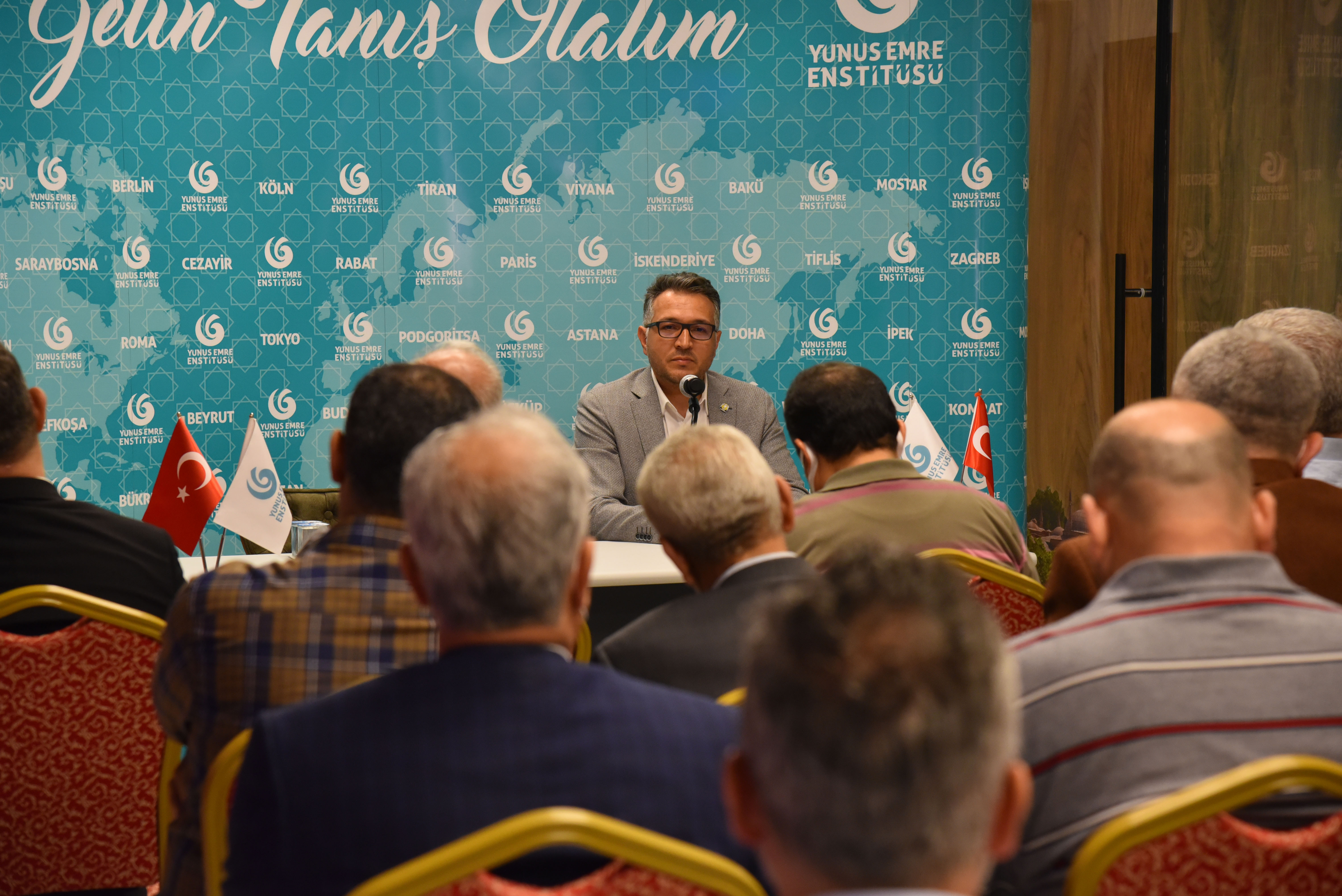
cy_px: 448
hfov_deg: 22.1
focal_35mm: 92
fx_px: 3431
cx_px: 671
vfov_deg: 14.9
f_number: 5.6
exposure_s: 1/125
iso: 2500
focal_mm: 92
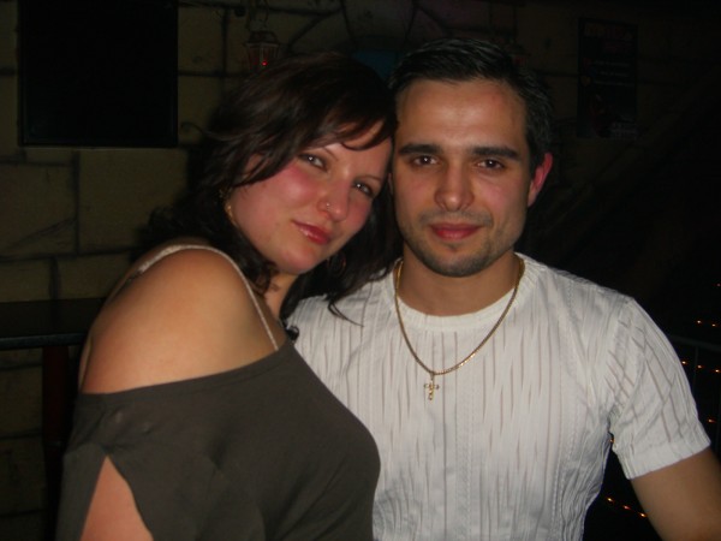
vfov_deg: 37.7
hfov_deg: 49.0
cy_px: 270
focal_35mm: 38
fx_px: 791
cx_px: 360
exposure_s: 1/60
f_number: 2.8
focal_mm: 7.9
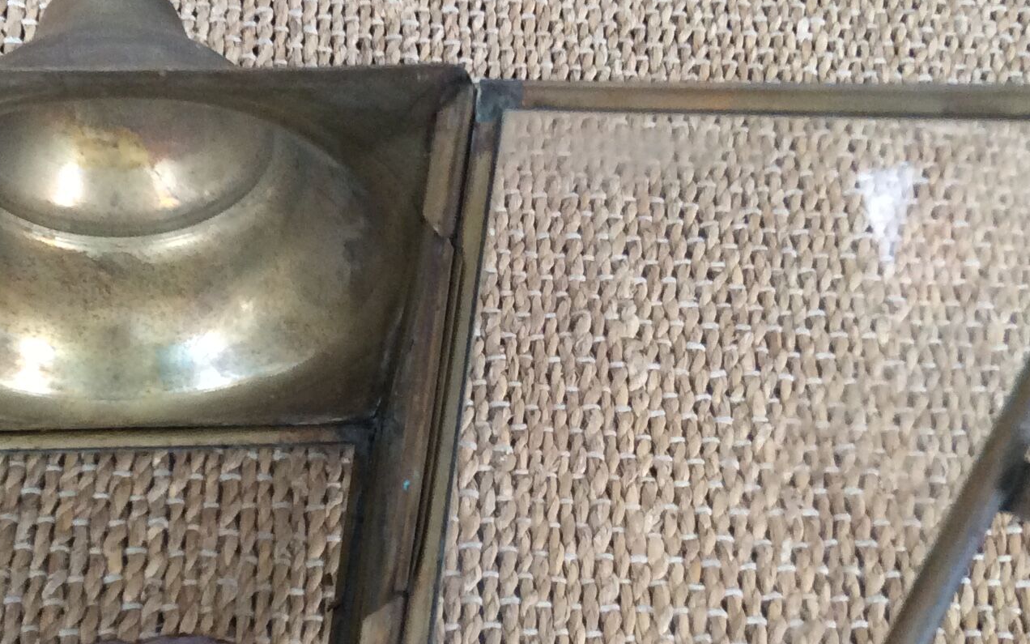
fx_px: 1937
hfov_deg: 29.6
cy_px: 456
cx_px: 337
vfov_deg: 18.8
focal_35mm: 69
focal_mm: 3.3
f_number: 2.4
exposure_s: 1/25
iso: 100
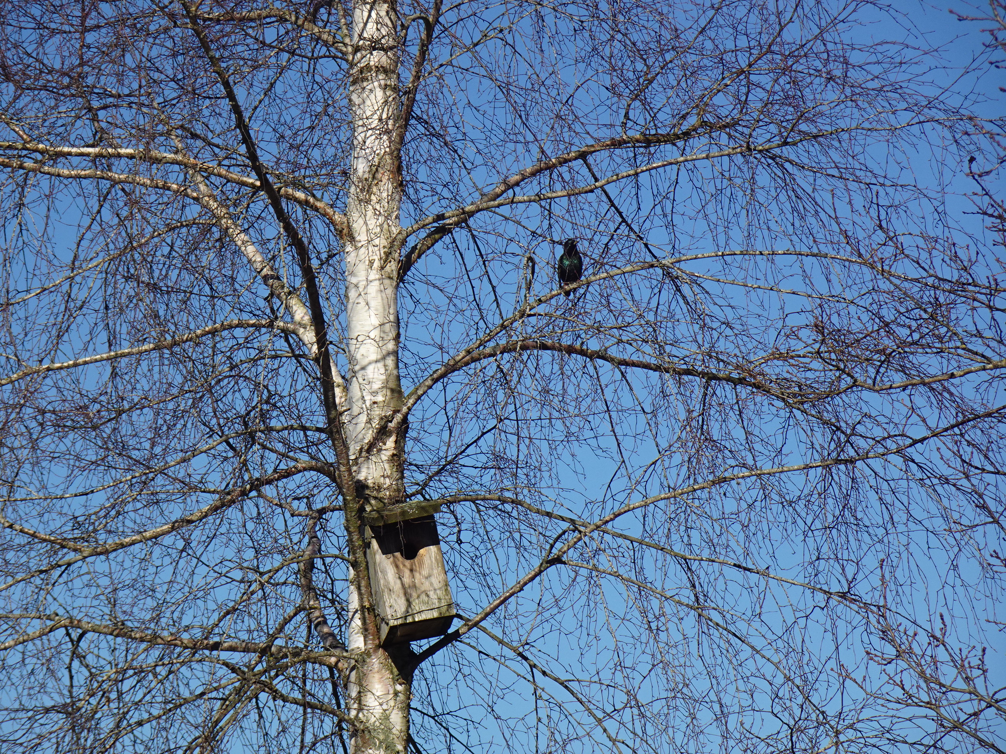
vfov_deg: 6.6
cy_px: 377
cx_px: 503
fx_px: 6539
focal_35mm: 225
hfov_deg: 8.8
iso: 80
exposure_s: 1/500
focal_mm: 36.38
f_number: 6.3
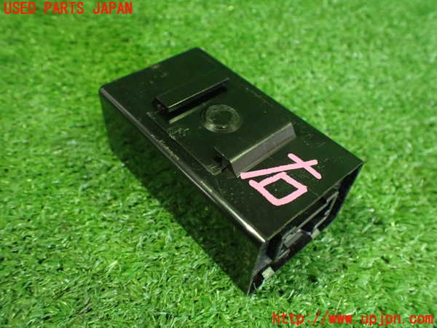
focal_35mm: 30
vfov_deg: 46.8
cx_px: 218
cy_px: 164
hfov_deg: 60.0
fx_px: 379
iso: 1000
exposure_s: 1/30
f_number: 2.3
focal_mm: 5.4
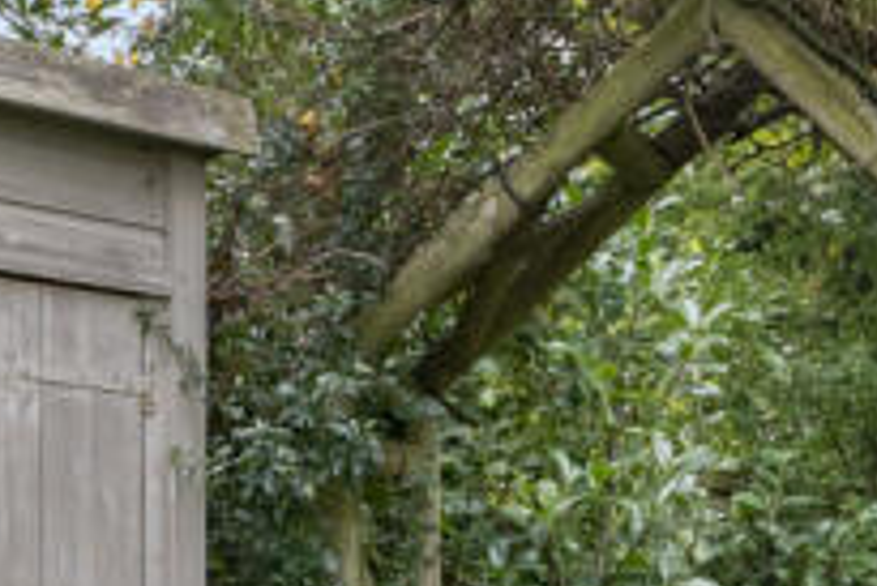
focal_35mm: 105
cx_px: 240
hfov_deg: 19.3
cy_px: 740
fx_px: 2560
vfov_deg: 12.7
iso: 400
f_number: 4
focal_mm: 21
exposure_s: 1/160
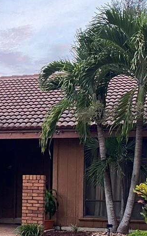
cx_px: -98
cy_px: 183
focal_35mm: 90
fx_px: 577
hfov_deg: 13.4
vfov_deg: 22.8
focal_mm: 4.25
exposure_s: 1/83
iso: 125
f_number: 1.8
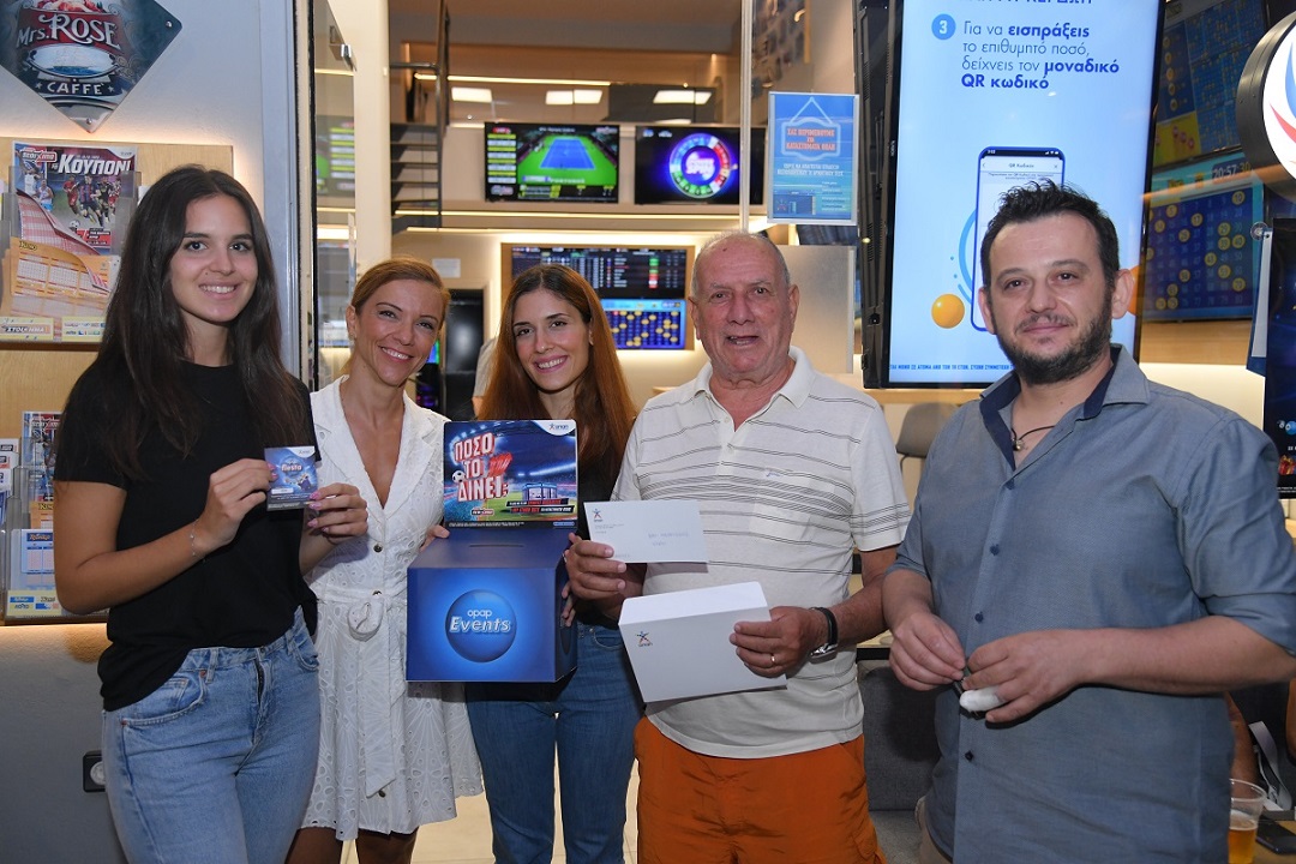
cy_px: 432
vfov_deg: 37.9
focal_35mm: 35
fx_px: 1260
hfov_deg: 54.4
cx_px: 648
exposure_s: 1/200
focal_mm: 35
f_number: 4.5
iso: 2000
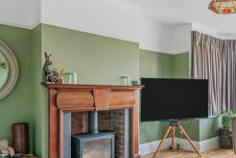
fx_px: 203
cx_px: 198
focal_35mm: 31
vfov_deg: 42.3
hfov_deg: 54.9
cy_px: 84
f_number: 9
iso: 160
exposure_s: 1/13
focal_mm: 16
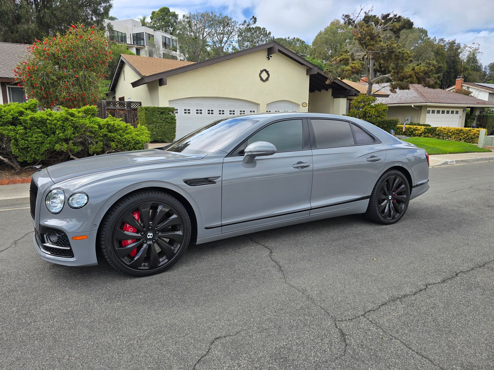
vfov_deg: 58.9
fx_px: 328
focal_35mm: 23
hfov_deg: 73.9
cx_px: 247
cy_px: 185
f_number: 1.7
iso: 12
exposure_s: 1/559
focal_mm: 6.3
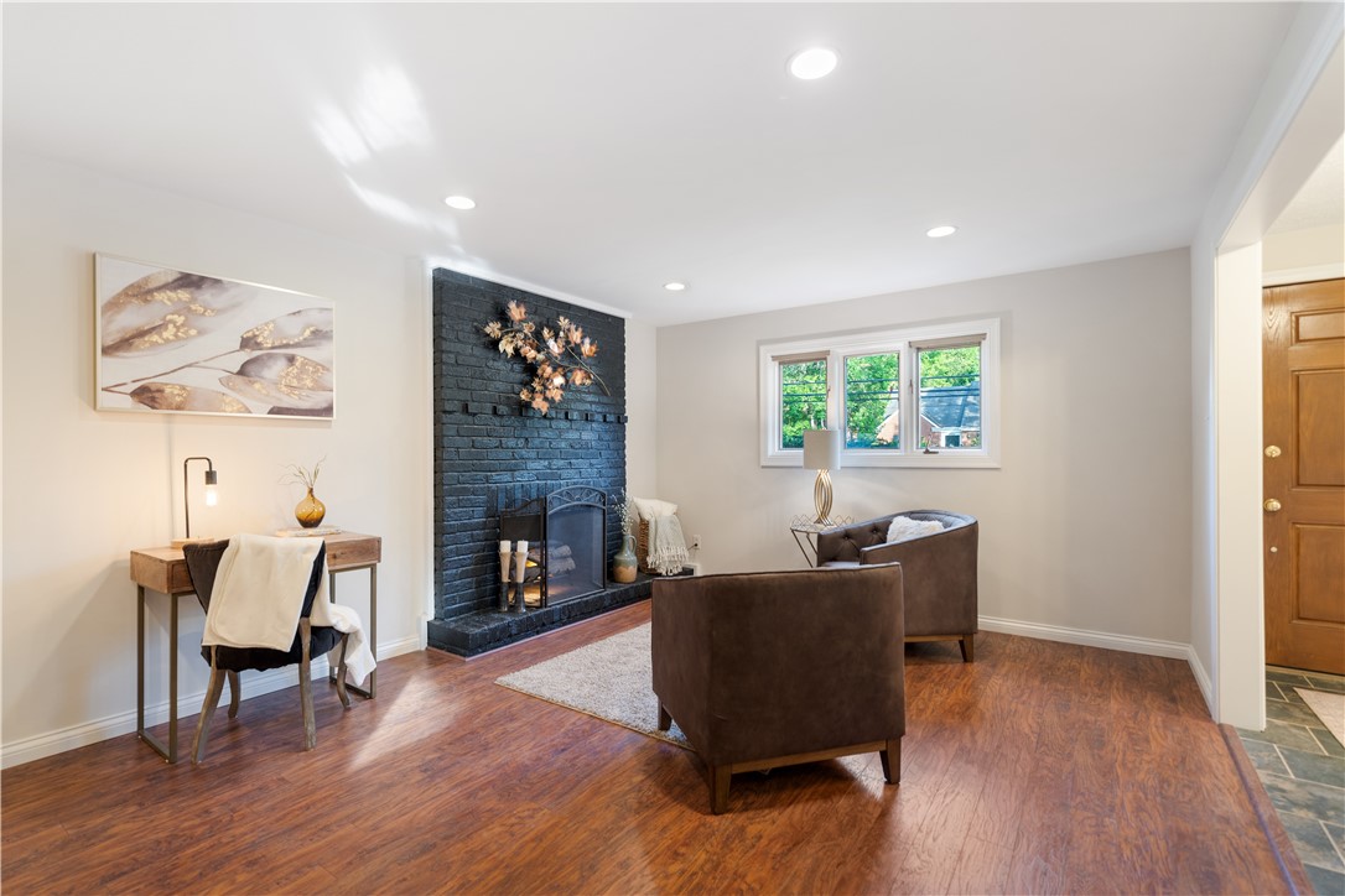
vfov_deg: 73.7
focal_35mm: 16
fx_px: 598
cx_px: 672
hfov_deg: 96.7
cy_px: 448
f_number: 2.8
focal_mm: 16
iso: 800
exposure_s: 1/30
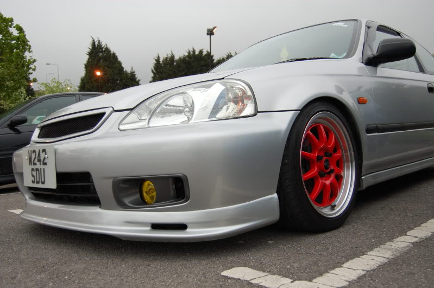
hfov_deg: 57.3
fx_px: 397
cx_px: 217
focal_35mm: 33
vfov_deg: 39.9
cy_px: 144
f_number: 4.5
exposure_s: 1/80
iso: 400
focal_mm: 22
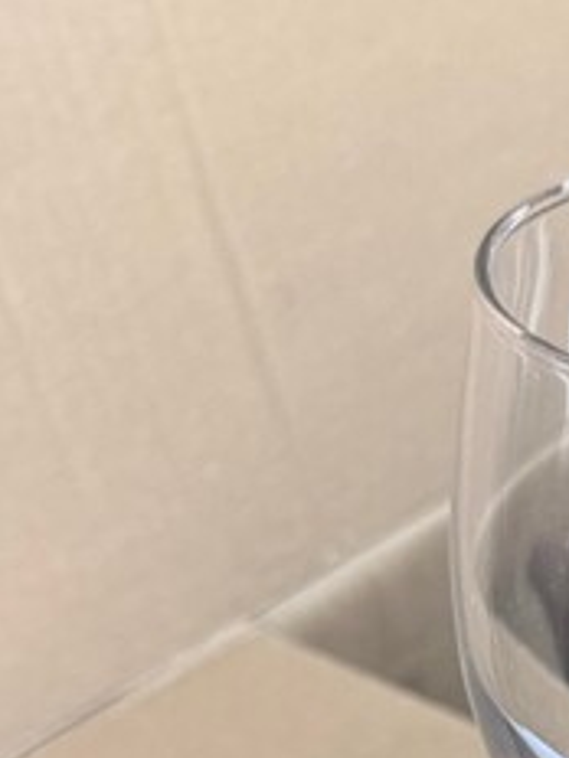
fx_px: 1841
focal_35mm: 84
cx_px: 677
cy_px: 900
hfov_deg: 16.8
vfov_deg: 21.7
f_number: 1.78
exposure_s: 1/60
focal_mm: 6.86
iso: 320
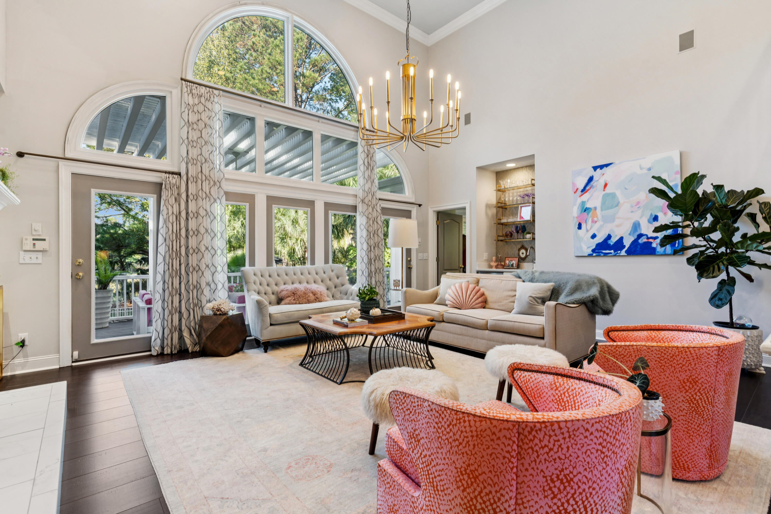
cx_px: 386
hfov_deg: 93.3
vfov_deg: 70.4
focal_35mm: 17
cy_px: 257
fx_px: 364
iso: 400
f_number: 8
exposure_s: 1/20
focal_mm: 17
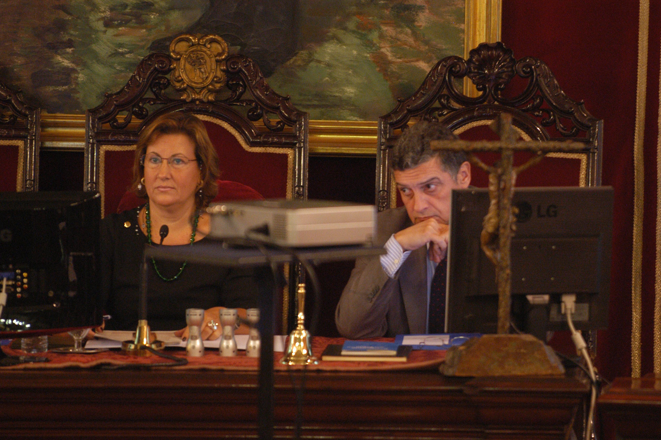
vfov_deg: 4.6
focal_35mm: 300
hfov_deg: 6.9
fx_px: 5503
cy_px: 220
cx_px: 330
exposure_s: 1/50
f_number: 2.8
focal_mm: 200
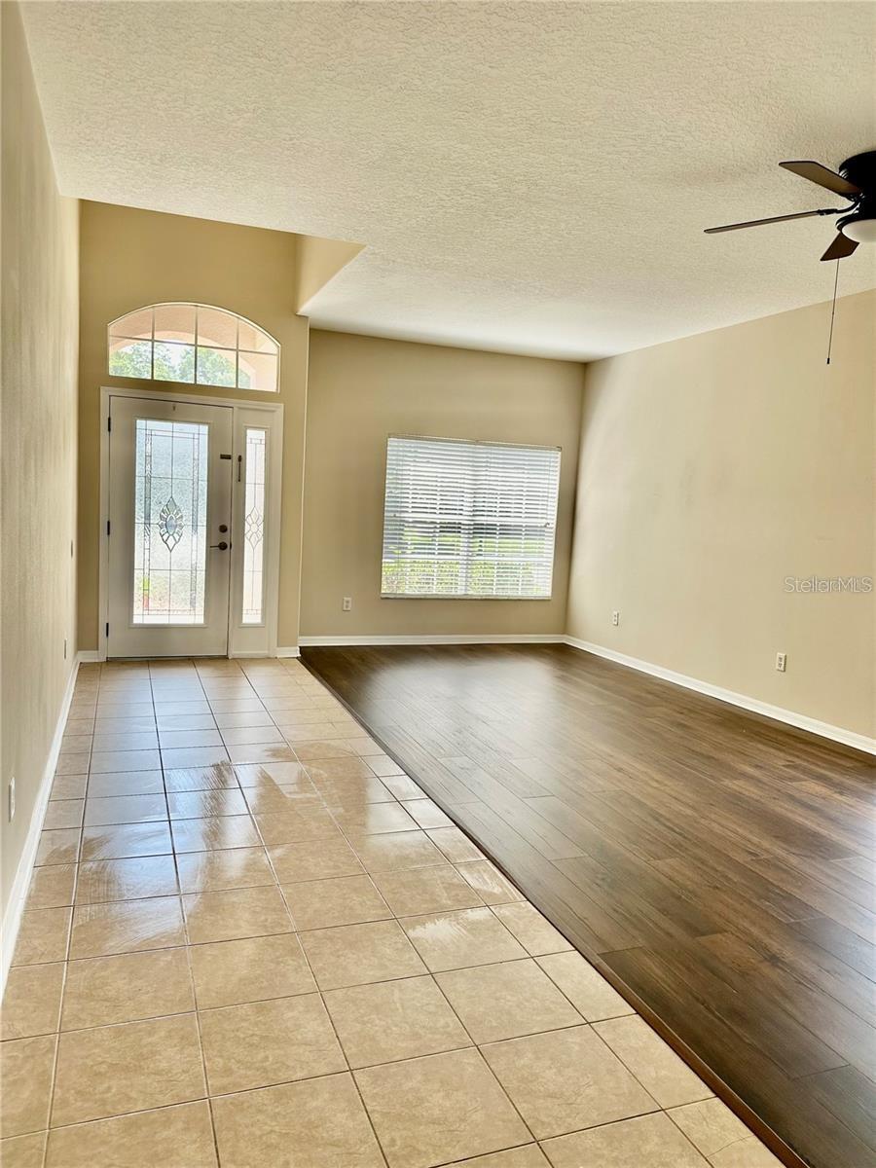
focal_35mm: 24
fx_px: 810
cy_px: 584
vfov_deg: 71.6
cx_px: 438
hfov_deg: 56.8
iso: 80
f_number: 1.78
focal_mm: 6.86
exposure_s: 1/357
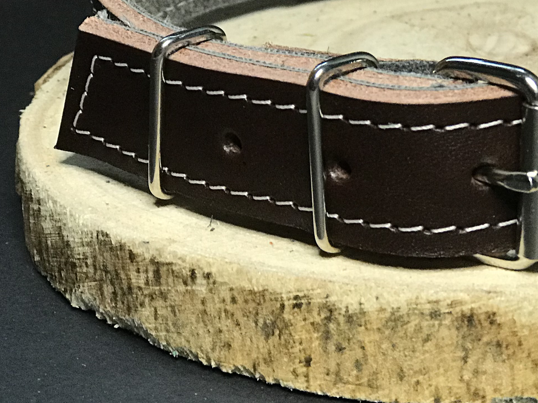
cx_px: 497
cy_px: 192
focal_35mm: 119
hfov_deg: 16.3
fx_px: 1849
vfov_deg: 12.4
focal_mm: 6.6
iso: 125
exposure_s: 1/50
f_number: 2.8
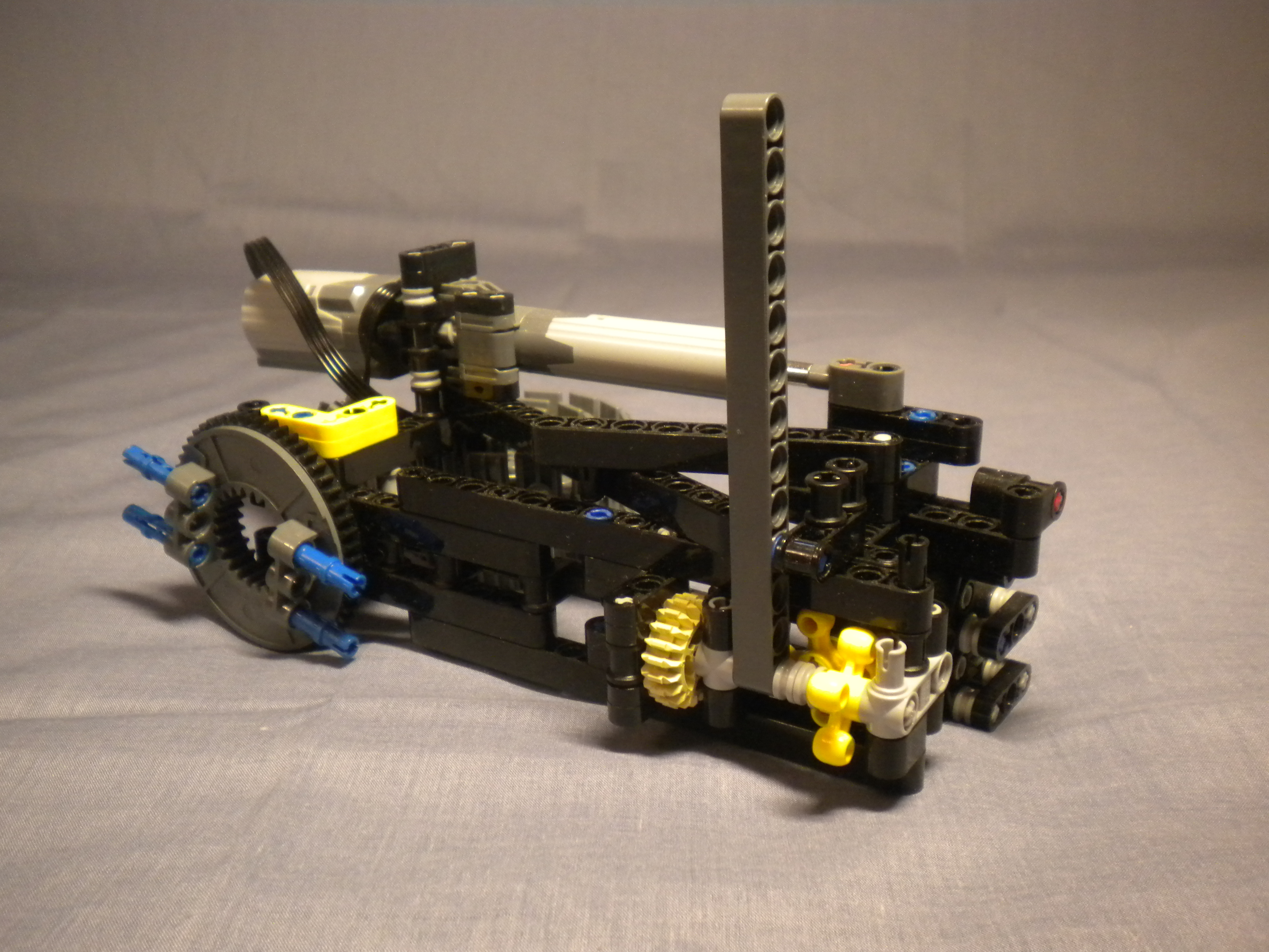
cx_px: 634
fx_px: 1283
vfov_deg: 40.7
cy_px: 476
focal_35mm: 35
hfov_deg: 52.6
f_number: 3.1
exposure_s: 1/28.2
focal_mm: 6.3
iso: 400
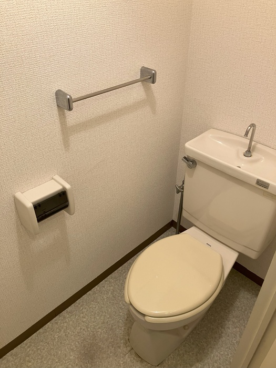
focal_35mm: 28
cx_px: 138
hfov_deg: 49.7
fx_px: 298
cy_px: 184
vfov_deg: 63.4
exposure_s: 1/50
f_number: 1.8
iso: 125
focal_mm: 3.99
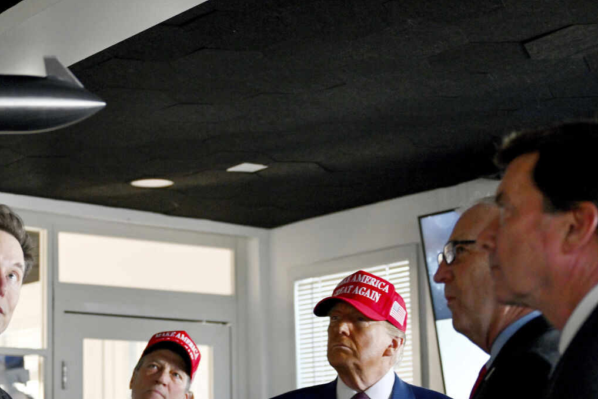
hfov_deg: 25.8
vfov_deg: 17.3
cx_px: 179
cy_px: 335
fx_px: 1296
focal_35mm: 78
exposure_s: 1/125
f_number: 2.8
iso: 2000
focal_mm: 45
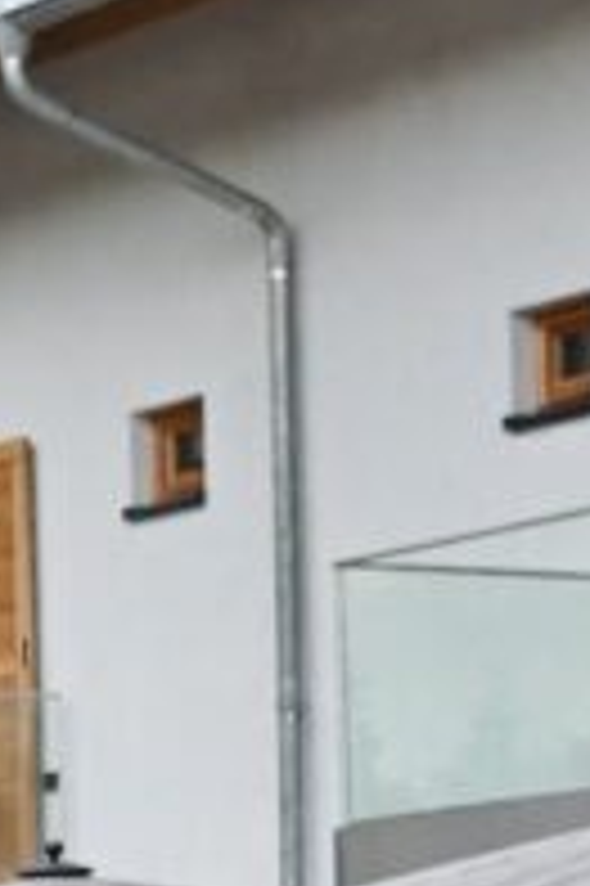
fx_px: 4950
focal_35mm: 201
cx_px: 318
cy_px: 1129
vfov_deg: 10.1
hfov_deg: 6.8
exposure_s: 1/250
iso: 400
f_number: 3.2
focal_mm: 24
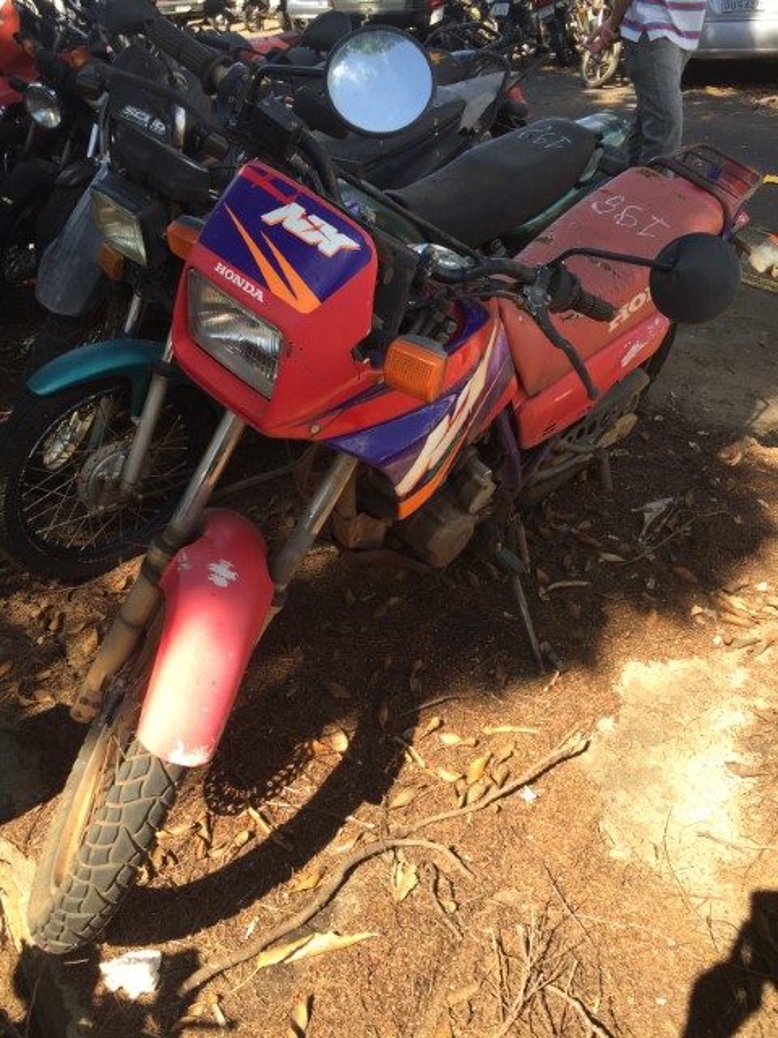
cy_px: 519
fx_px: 869
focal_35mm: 29
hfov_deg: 48.2
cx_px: 389
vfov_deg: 61.7
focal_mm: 4.15
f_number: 2.2
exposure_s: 1/444
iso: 32
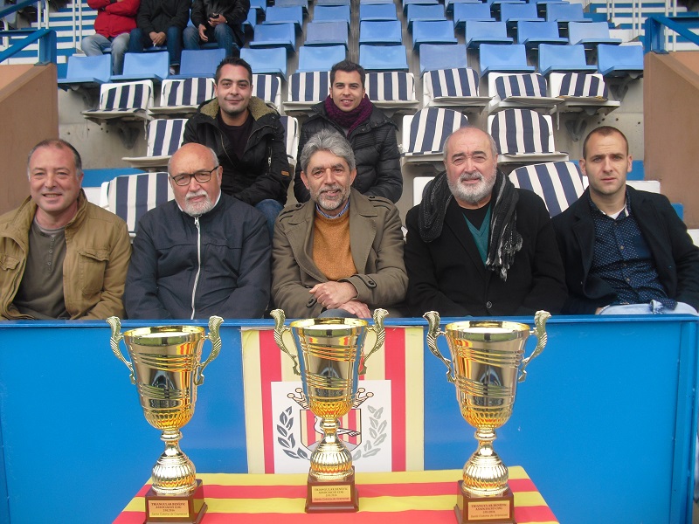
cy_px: 262
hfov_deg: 51.4
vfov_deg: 39.7
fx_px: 727
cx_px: 350
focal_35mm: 36
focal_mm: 6.3
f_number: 3.1
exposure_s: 1/125
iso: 100
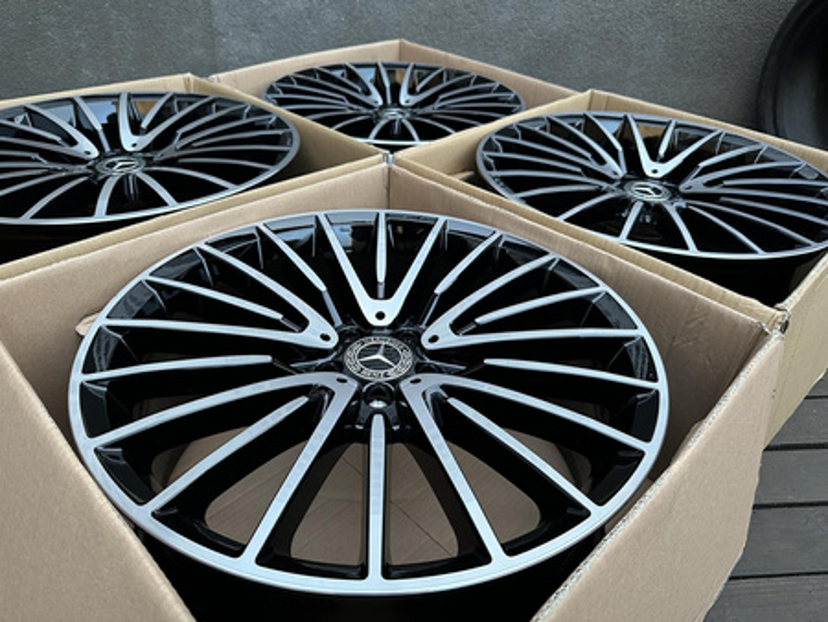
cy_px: 311
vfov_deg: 56.9
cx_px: 414
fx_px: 574
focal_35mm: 24
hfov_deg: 71.6
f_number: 1.78
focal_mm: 6.86
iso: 320
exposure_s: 1/60
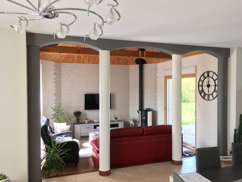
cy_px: 91
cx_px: 121
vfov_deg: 48.2
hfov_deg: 61.7
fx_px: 203
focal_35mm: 29
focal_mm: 4.15
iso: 32
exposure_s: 1/50
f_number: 2.2
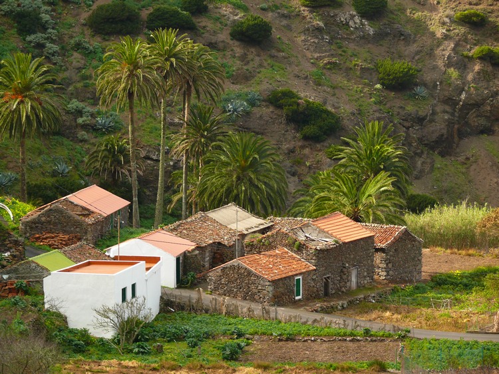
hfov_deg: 13.5
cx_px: 250
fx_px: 2104
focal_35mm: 146
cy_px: 187
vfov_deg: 10.2
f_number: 3.6
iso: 100
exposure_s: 1/100
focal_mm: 30.8
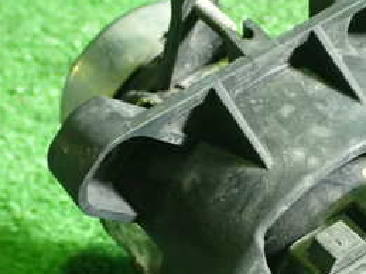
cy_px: 202
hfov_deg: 16.9
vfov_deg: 12.7
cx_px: 276
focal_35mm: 116
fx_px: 1226
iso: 800
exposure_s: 1/30
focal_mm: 9.01
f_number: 3.2
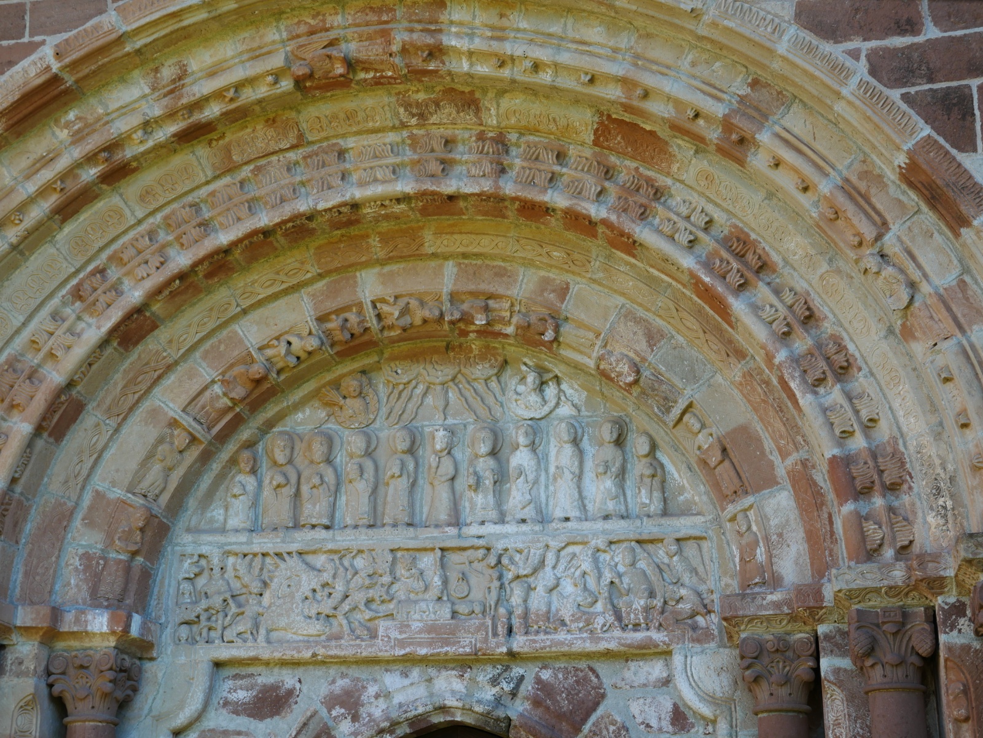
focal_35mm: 70
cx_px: 492
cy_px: 369
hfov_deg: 27.8
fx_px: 1988
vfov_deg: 21.0
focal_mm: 35
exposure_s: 1/100
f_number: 6.3
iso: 200
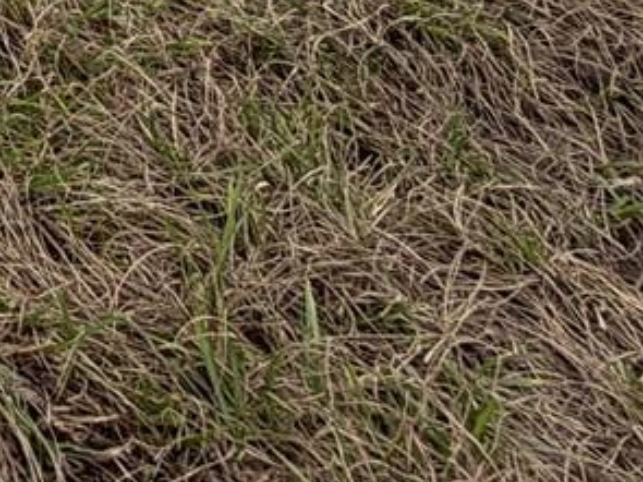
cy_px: -811
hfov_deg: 16.0
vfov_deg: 12.6
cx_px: -804
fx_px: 1411
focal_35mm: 76
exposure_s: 1/502
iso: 40
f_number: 2.2
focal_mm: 2.22
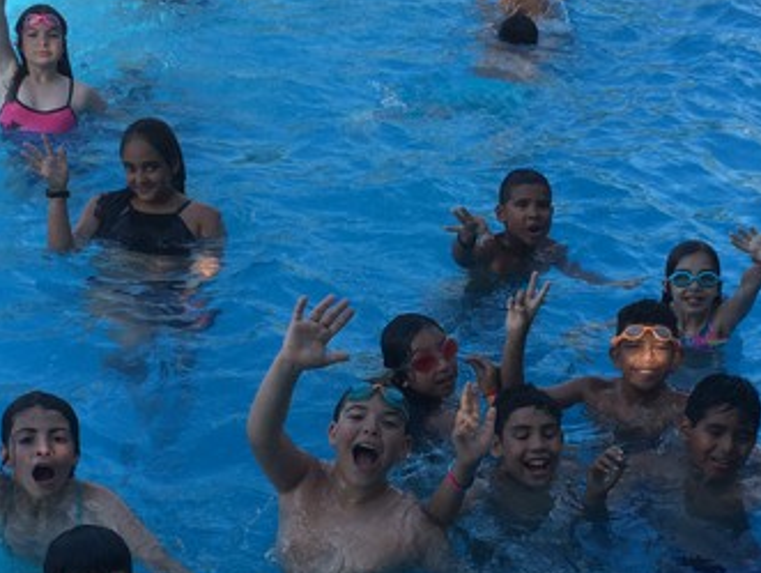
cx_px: 439
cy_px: 446
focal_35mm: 70
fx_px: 1541
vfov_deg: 20.8
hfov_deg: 27.7
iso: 32
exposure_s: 1/547
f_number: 2.2
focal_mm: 4.15
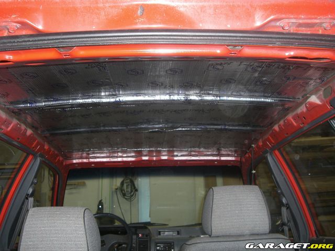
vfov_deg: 37.7
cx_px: 168
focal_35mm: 38
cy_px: 126
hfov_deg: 49.0
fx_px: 368
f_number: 2.7
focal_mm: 6.2
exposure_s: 1/60
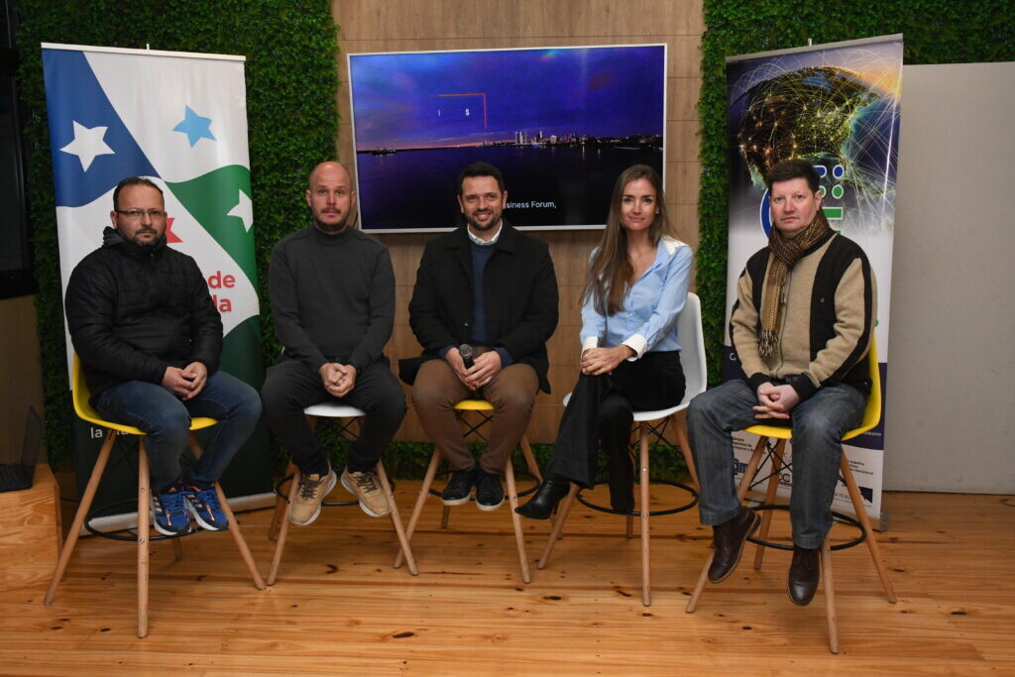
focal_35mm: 39
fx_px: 1100
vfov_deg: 34.2
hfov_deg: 49.5
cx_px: 508
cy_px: 338
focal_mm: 26
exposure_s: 1/160
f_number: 14
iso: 3200
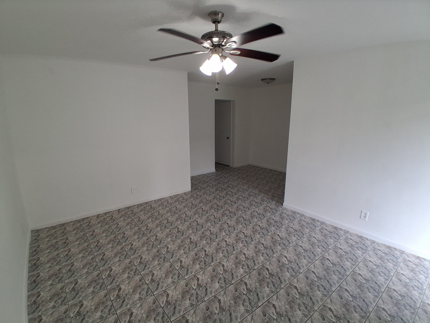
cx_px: 215
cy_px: 162
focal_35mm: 17
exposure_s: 1/120
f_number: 2.2
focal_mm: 1.4
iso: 125
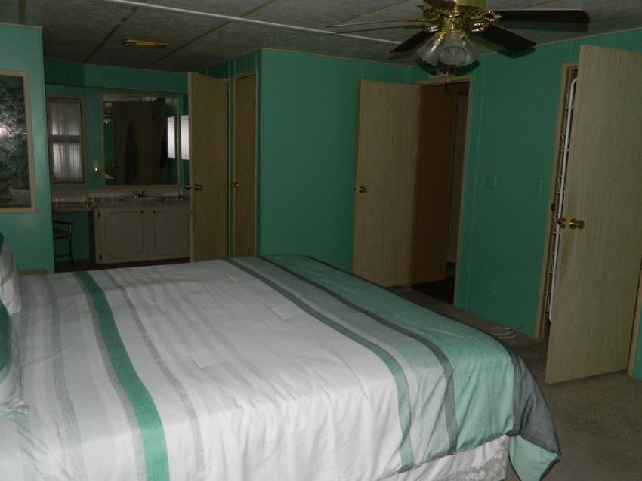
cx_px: 321
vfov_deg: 49.7
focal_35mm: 28
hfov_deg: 63.5
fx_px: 519
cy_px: 240
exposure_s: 1/30
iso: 200
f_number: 3.2
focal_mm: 5.1
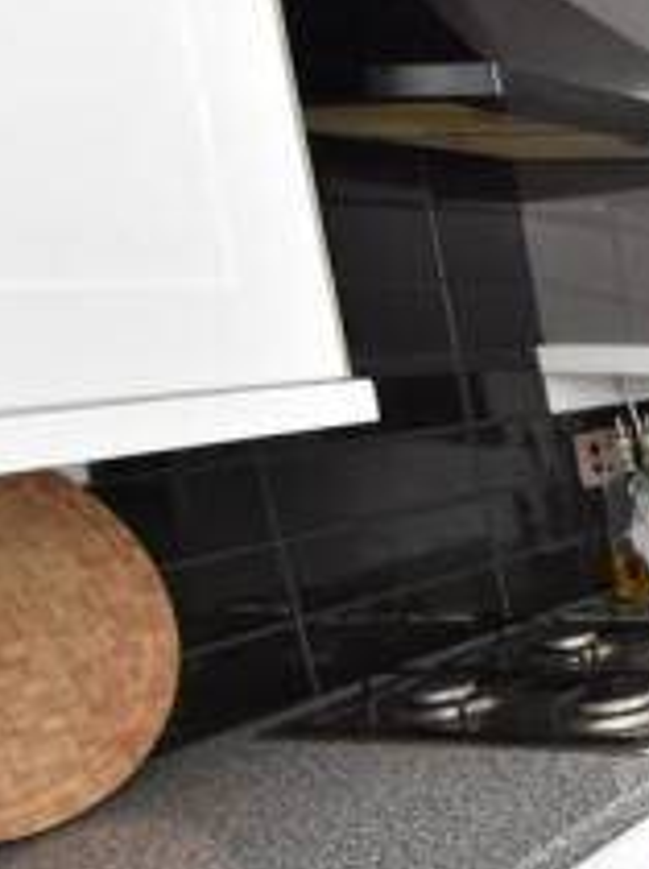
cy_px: 619
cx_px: 1271
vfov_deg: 41.2
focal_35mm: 45
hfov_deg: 19.5
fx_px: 1127
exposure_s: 1/125
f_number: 5.6
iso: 720
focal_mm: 10
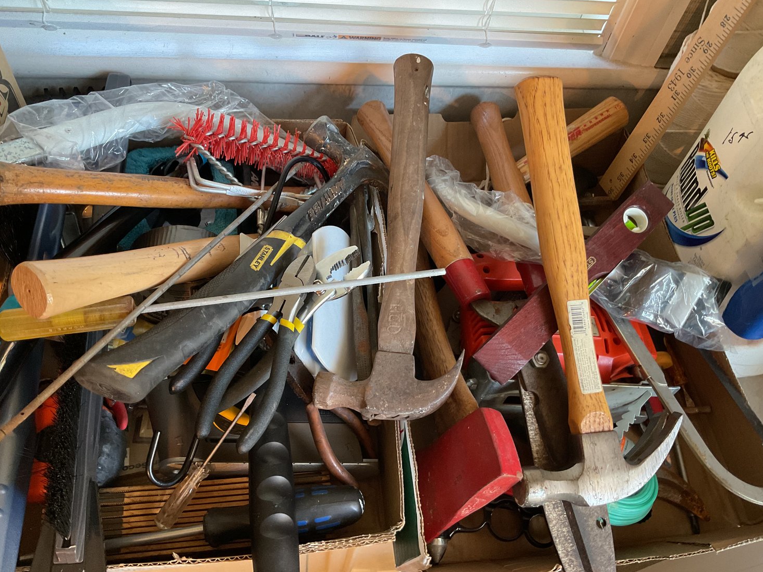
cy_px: 284
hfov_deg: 60.0
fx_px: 661
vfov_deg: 46.8
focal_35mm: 30
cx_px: 369
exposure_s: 1/60
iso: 160
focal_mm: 3
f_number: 1.8
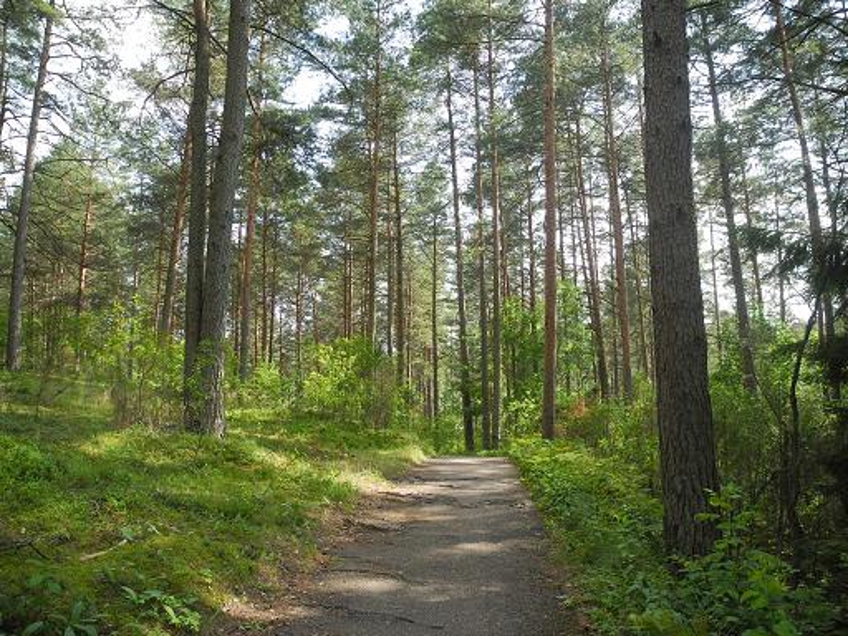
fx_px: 686
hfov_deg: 63.4
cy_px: 318
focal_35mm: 28
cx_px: 424
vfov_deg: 49.7
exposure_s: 1/200
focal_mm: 6
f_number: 2.8
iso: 100
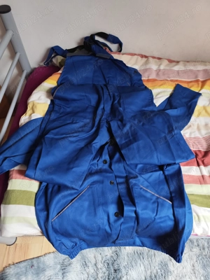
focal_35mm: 23
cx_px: 105
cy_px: 140
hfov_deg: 58.9
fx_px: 186
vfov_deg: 73.9
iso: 640
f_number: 1.65
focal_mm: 6.19
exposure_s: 1/25
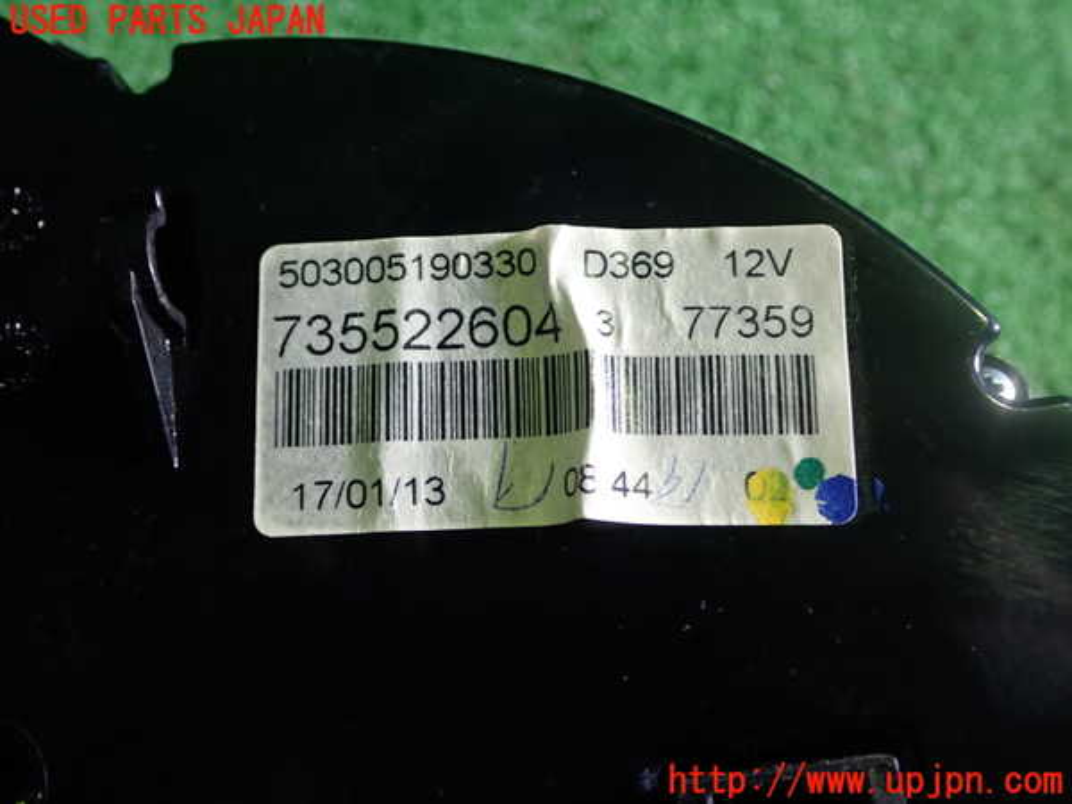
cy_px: 402
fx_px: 1177
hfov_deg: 49.0
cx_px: 536
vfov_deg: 37.7
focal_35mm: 38
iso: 200
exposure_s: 1/40
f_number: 2.7
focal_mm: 6.83
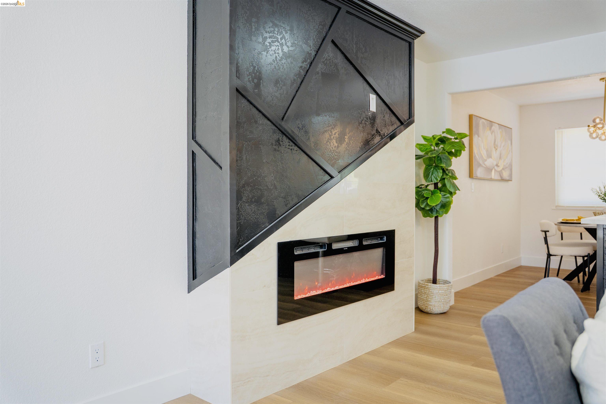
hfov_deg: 65.5
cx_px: 303
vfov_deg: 46.4
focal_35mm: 28
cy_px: 202
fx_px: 471
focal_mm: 28
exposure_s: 1/160
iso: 400
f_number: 2.8
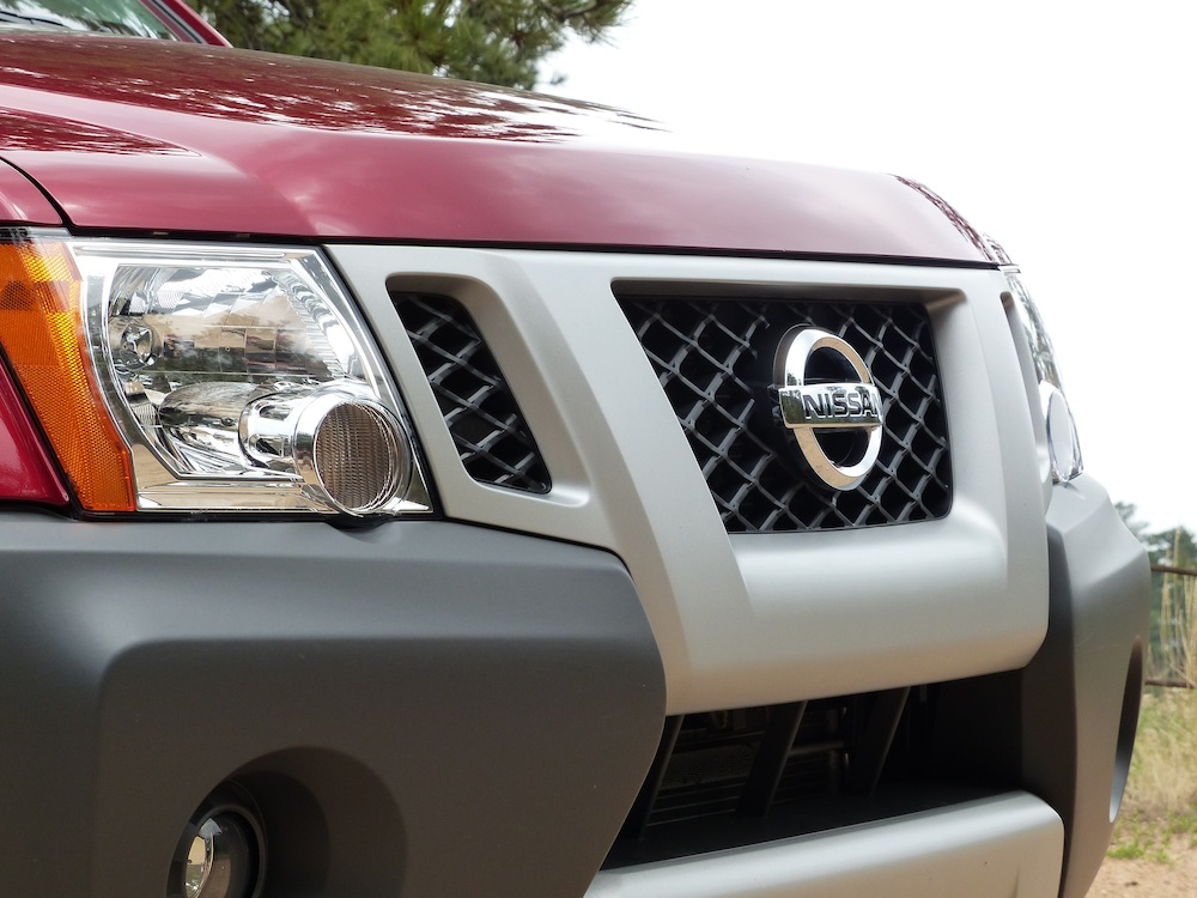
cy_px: 449
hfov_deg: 17.0
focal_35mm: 116
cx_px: 598
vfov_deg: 12.8
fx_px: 4011
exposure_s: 1/400
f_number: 4
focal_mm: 20.9
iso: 160
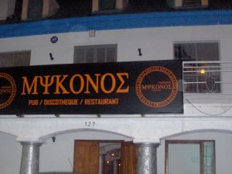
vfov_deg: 28.9
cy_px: 118
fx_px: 335
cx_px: 98
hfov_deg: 38.1
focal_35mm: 50
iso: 177
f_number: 2.6
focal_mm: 5.8
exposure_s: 1/60
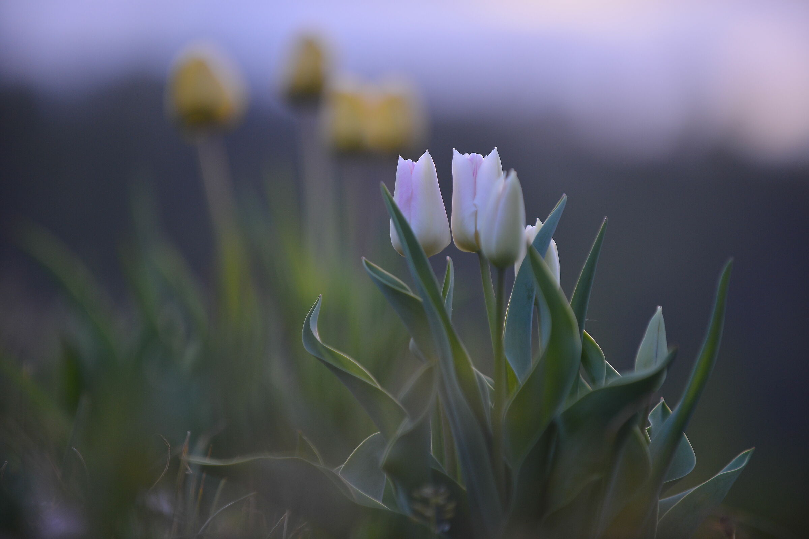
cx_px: 404
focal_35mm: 180
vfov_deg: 7.6
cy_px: 270
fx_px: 4045
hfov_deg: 11.4
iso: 400
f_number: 3.2
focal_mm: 180
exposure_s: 1/1000
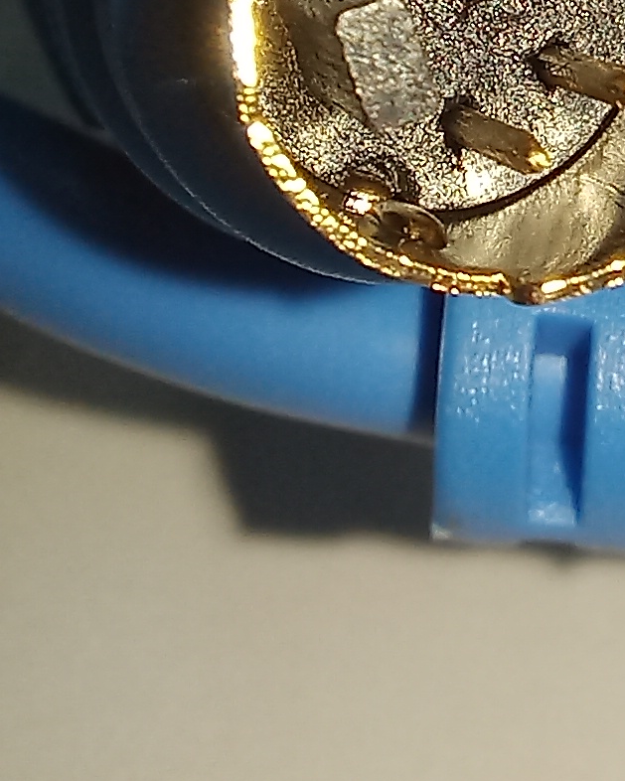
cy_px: 52
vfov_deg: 23.1
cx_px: 819
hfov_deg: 17.9
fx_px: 1849
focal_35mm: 80
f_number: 2.4
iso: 40
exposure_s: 1/137
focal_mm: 2.13
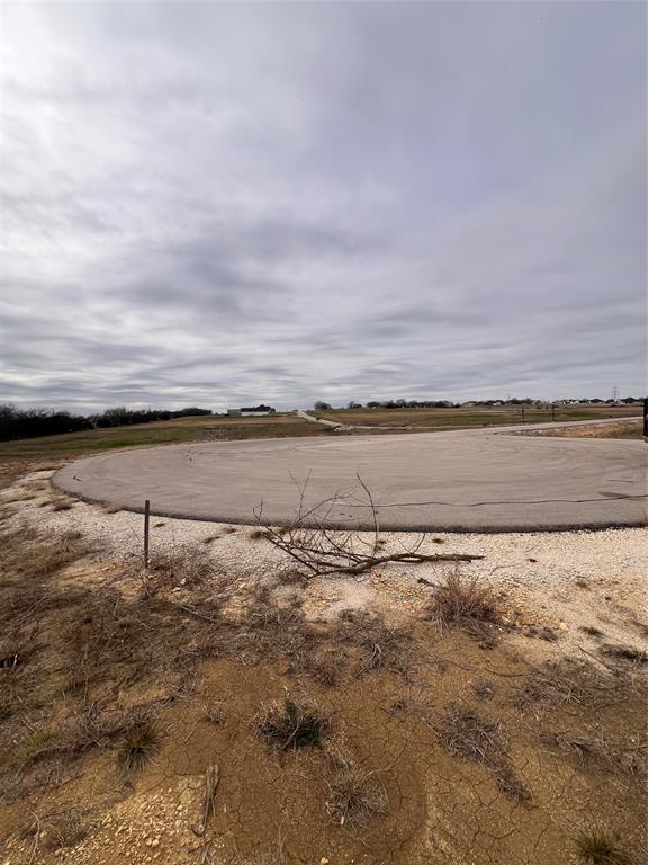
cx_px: 324
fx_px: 324
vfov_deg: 106.2
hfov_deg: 89.9
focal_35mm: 13
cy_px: 432
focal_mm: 1.57
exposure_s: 1/2660
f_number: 1.8
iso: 32
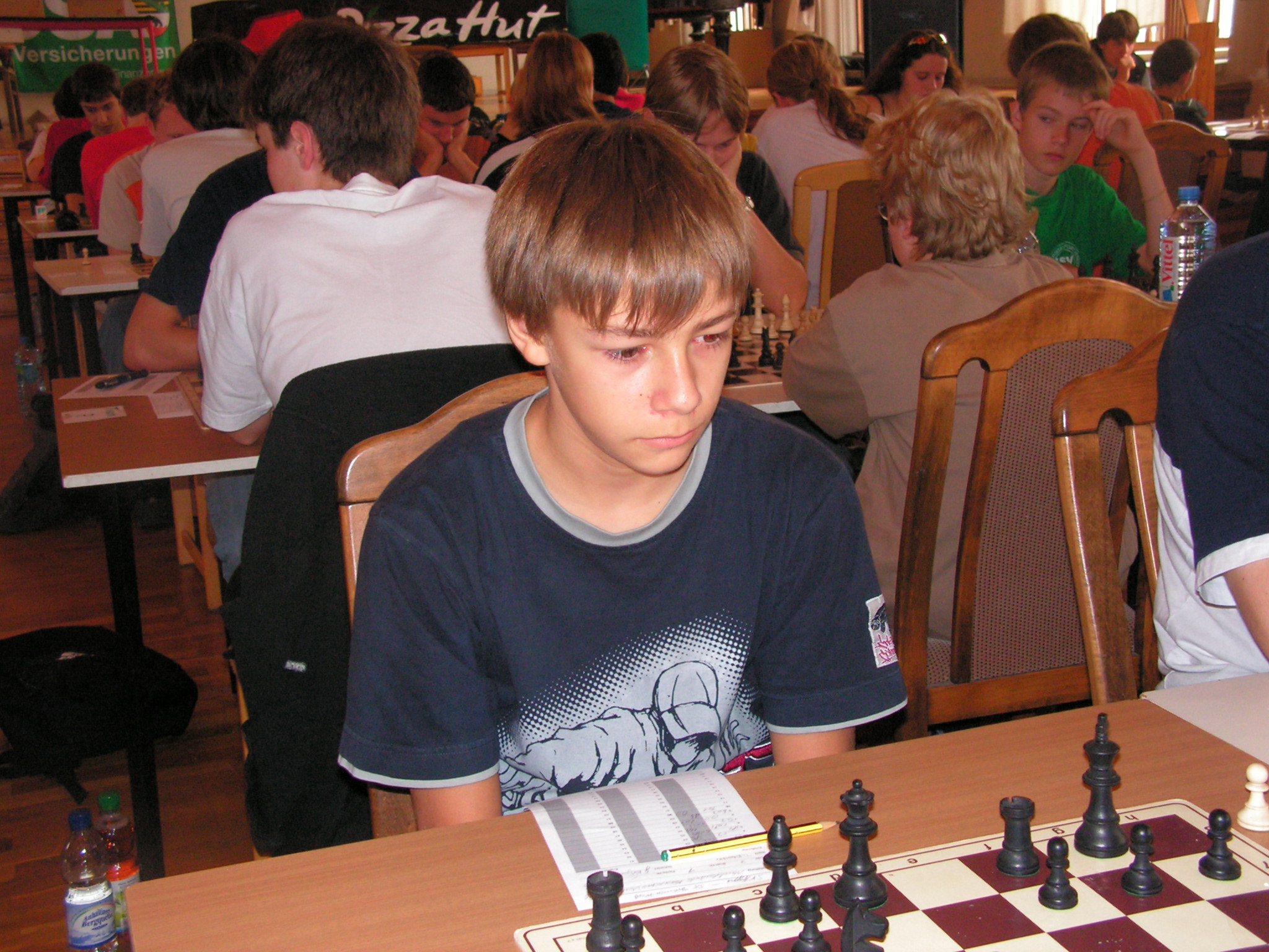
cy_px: 476
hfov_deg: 39.7
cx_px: 634
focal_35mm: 48
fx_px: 1760
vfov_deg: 30.3
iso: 200
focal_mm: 8.1
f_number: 3.2
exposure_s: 1/40
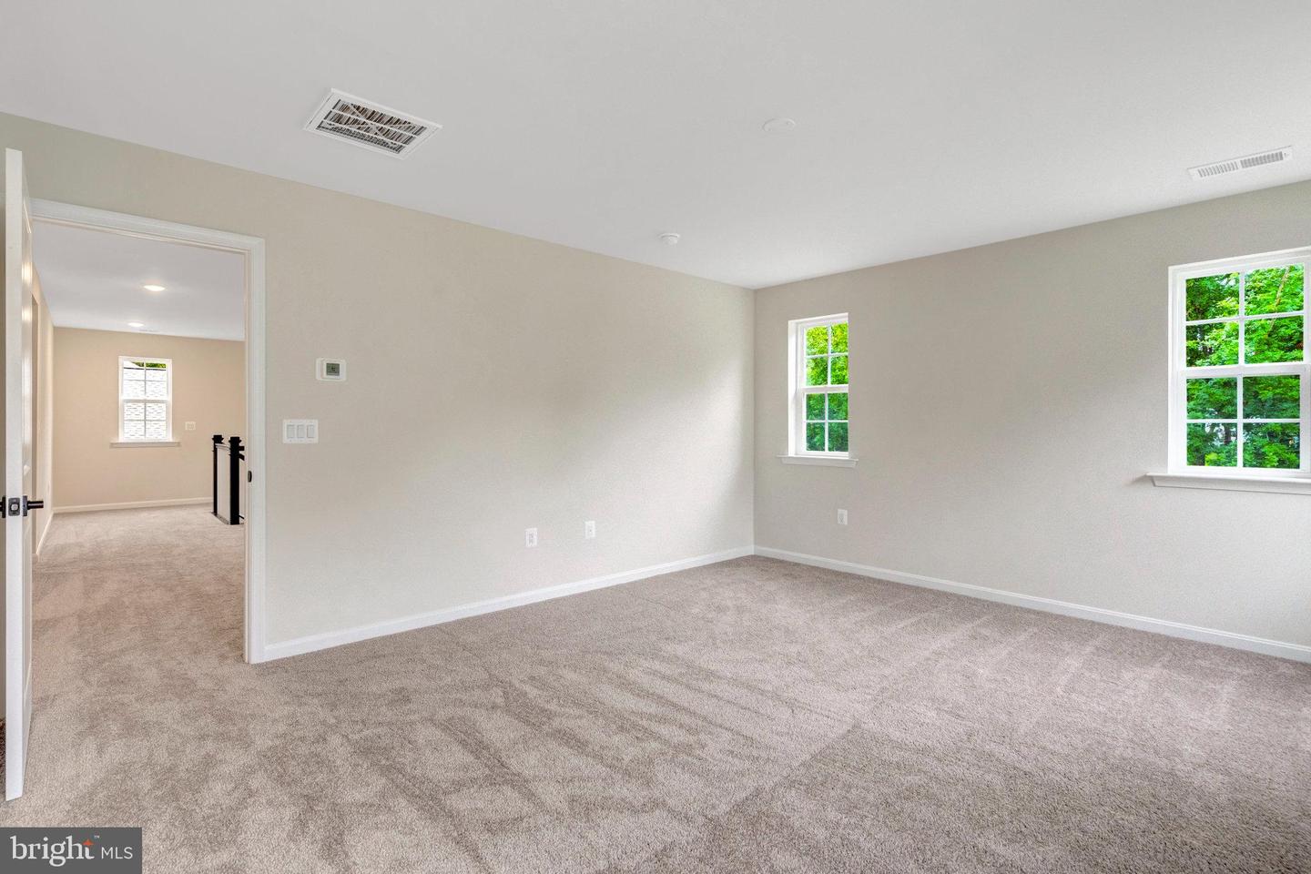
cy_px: 437
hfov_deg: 96.7
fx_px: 583
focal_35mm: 16
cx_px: 656
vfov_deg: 73.7
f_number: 8
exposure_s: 1/50
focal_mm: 16
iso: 1250
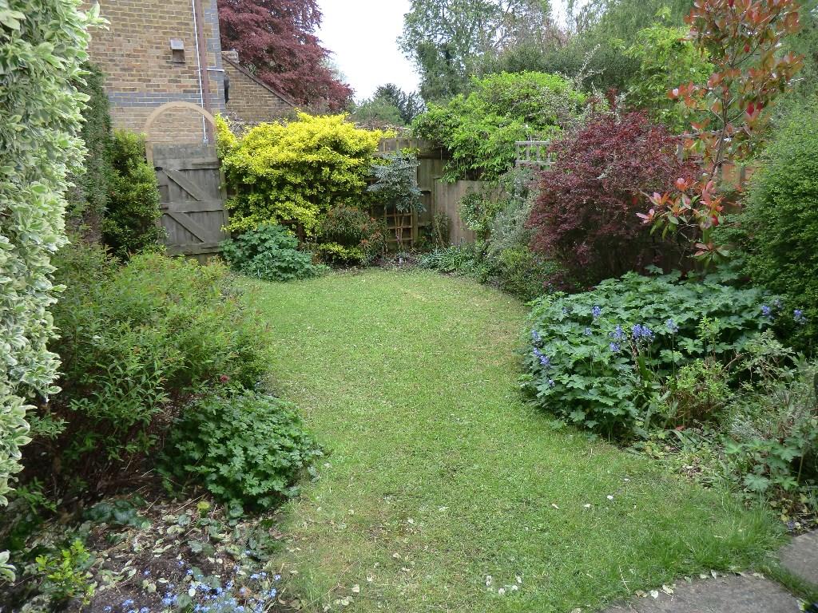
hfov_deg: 71.6
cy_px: 306
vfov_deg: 56.8
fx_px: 567
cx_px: 409
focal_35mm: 24
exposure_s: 1/60
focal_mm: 4.3
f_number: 3.2
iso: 80
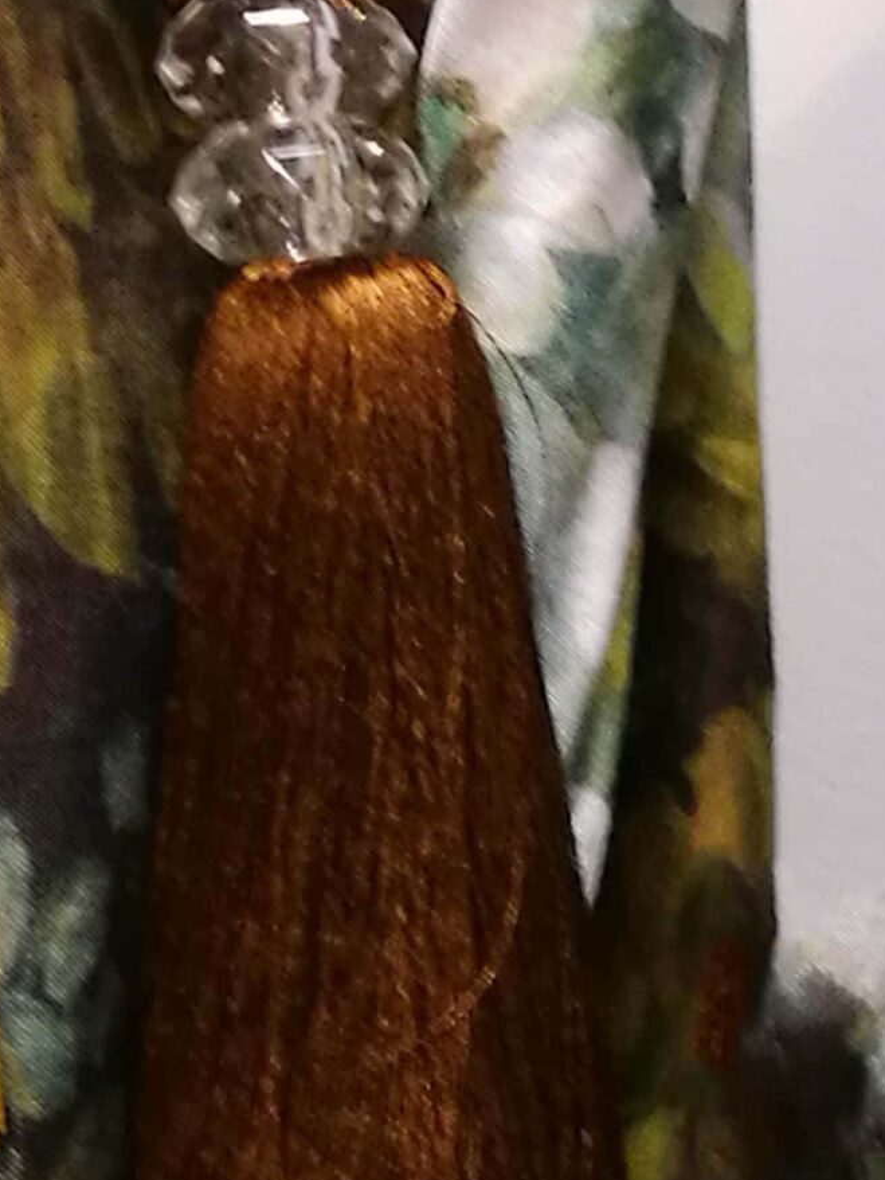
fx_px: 5860
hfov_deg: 8.6
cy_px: -230
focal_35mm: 172
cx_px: 55
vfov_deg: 11.3
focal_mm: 4.5
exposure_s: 1/33.3
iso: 200
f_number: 2.2
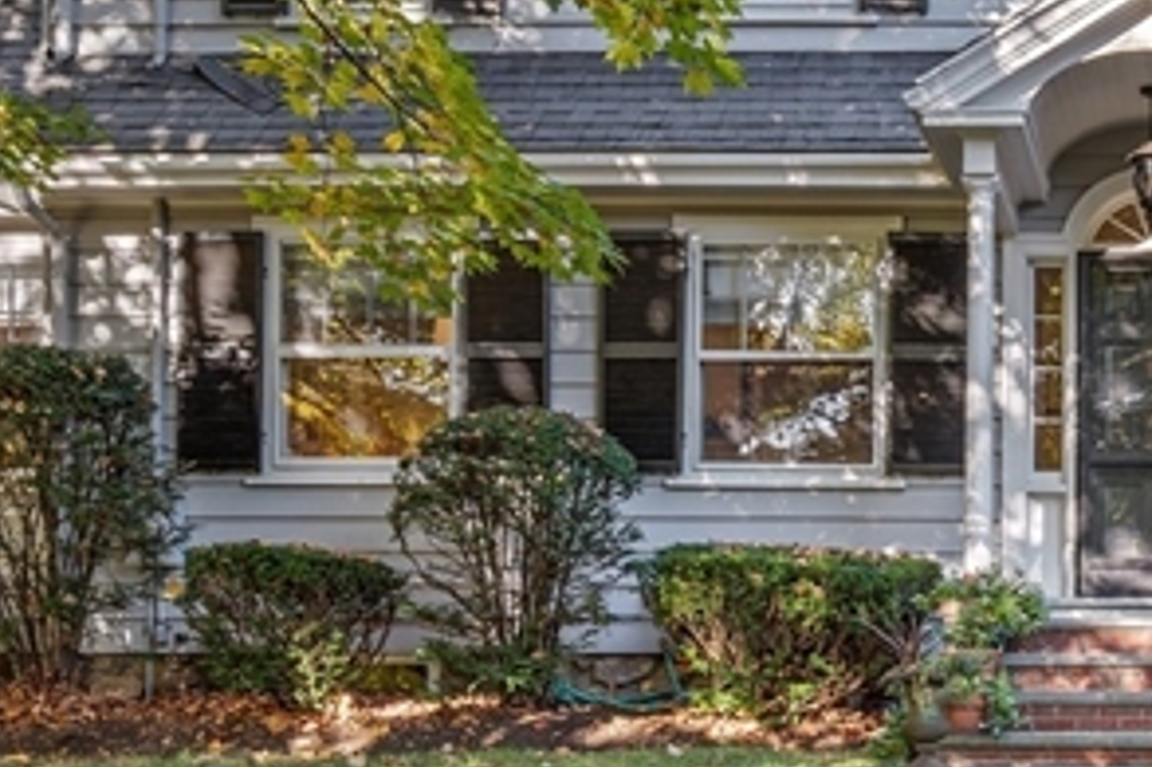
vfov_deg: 24.1
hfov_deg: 32.6
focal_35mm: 56
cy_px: 466
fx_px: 1791
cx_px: 1168
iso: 320
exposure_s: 1/8
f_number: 8
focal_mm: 16
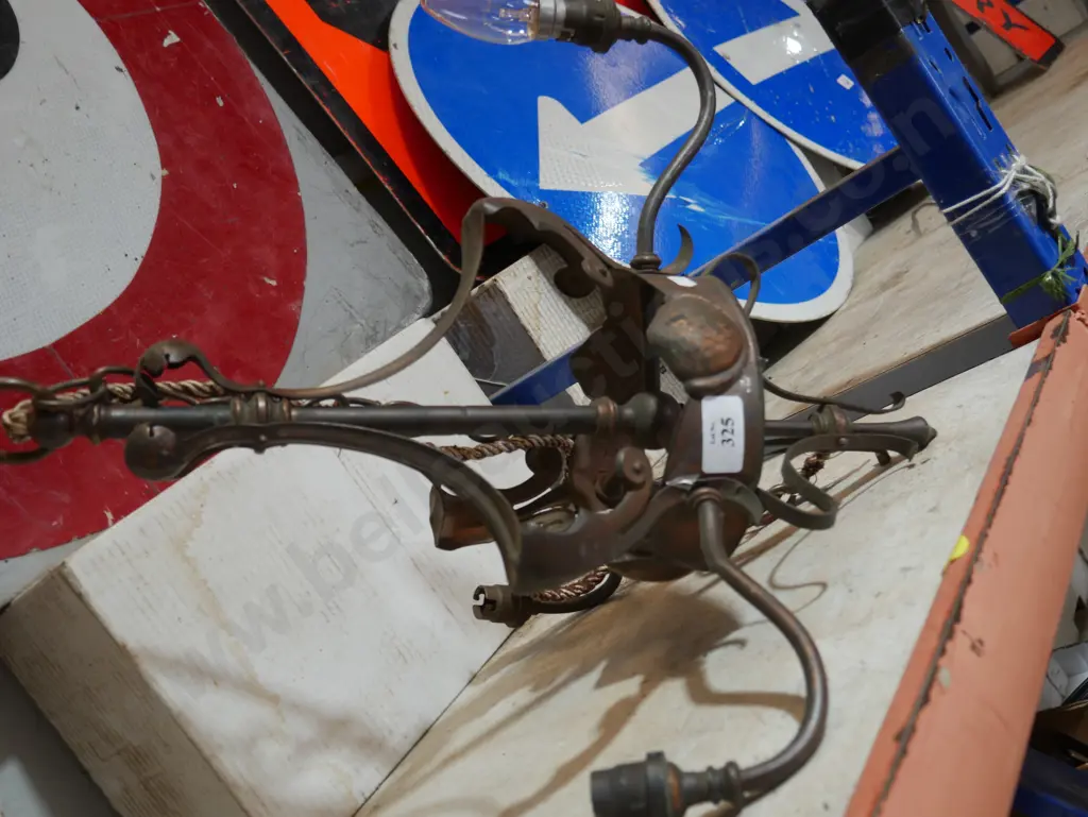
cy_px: 408
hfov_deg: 49.0
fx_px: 1195
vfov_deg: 37.8
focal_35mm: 38
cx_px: 544
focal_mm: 19
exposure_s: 1/60
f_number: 4.1
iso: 250
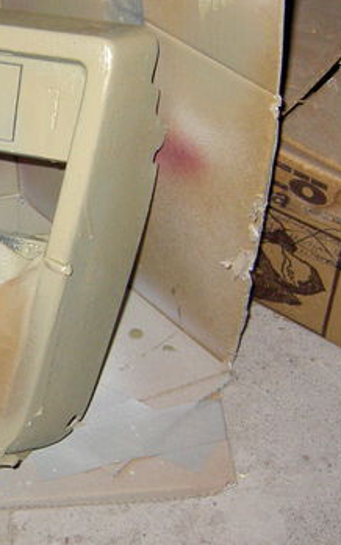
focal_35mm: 74
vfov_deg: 27.8
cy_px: 258
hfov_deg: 17.0
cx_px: -39
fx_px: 1099
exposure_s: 1/60
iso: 200
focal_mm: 6.3
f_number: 3
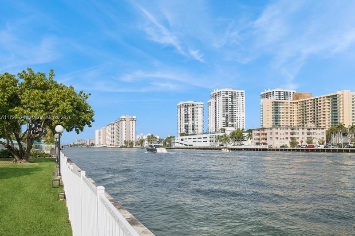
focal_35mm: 33
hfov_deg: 57.2
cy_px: 118
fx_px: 325
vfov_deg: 40.0
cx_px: 178
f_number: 10
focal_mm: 33
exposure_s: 1/320
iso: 200
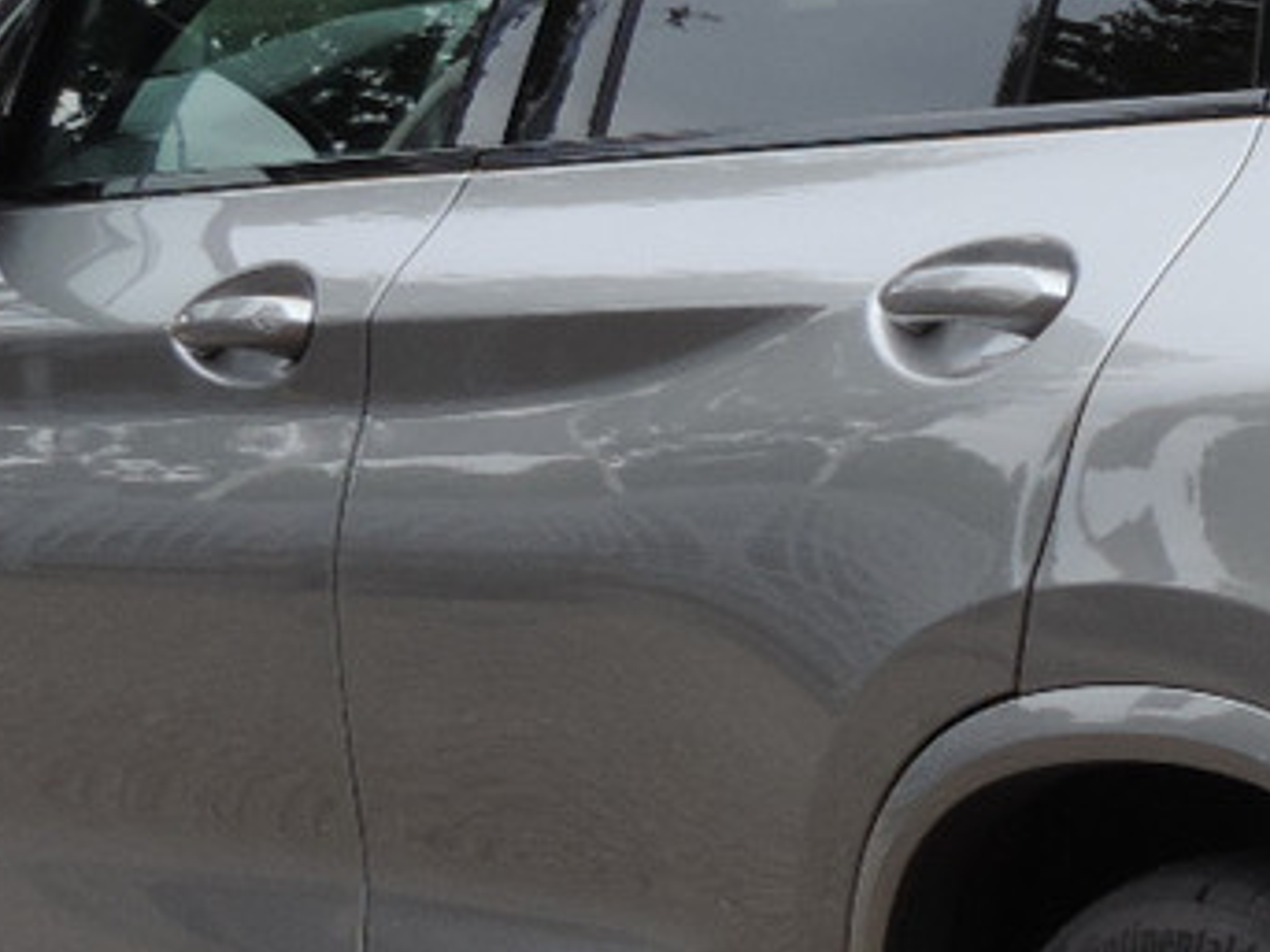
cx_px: 1811
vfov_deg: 6.4
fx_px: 8472
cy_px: 259
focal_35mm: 231
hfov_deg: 8.4
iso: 80
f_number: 3.7
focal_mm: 9.8
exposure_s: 1/100
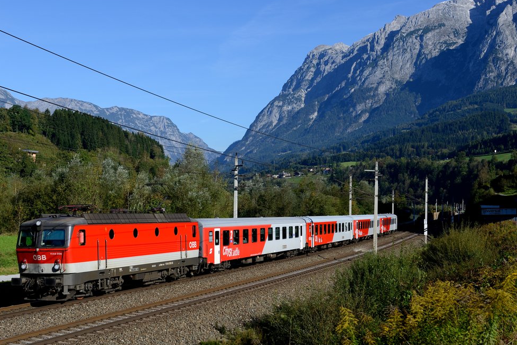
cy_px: 170
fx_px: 775
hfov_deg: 36.8
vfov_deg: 25.1
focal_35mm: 54
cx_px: 237
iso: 200
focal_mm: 44
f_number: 5.6
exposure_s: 1/1600
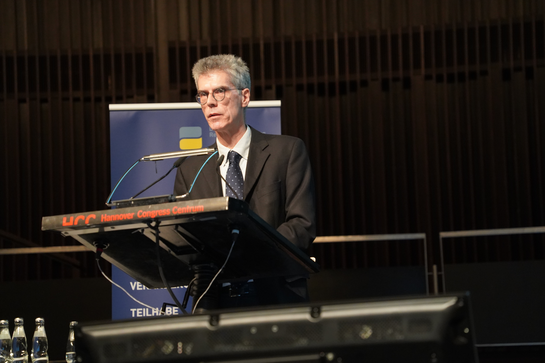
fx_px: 2134
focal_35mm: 141
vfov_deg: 9.7
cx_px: 272
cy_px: 182
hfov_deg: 14.6
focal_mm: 141
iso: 6400
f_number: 5
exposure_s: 1/160
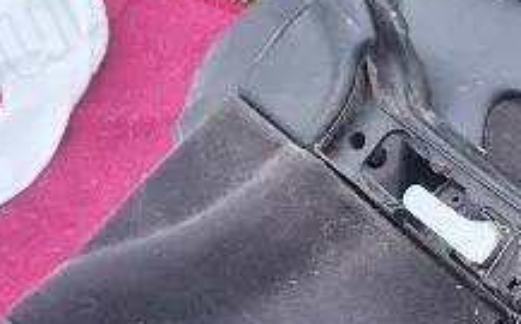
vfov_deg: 8.3
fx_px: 2127
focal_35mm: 150
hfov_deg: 12.6
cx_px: 963
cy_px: 647
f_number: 1.8
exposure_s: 1/182
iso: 200
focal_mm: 5.4
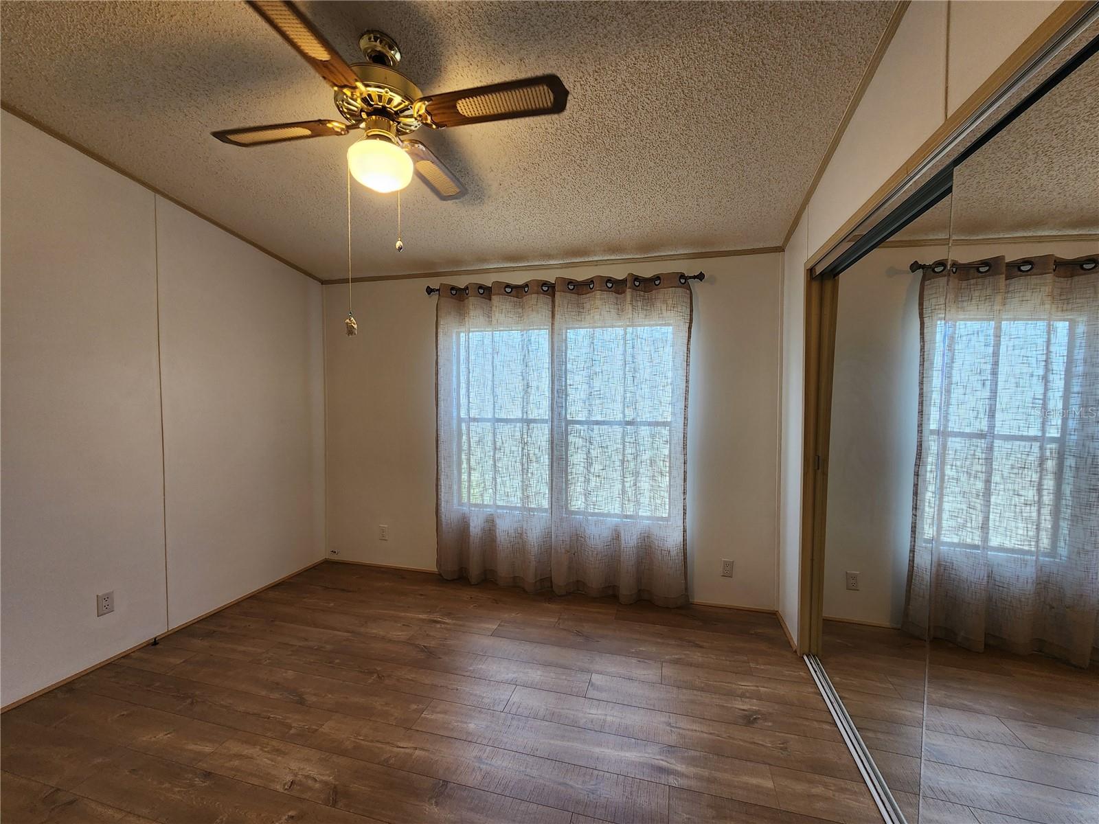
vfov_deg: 89.9
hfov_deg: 106.2
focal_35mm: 13
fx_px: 413
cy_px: 412
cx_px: 550
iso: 100
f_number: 2.2
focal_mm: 2.2
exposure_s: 1/60
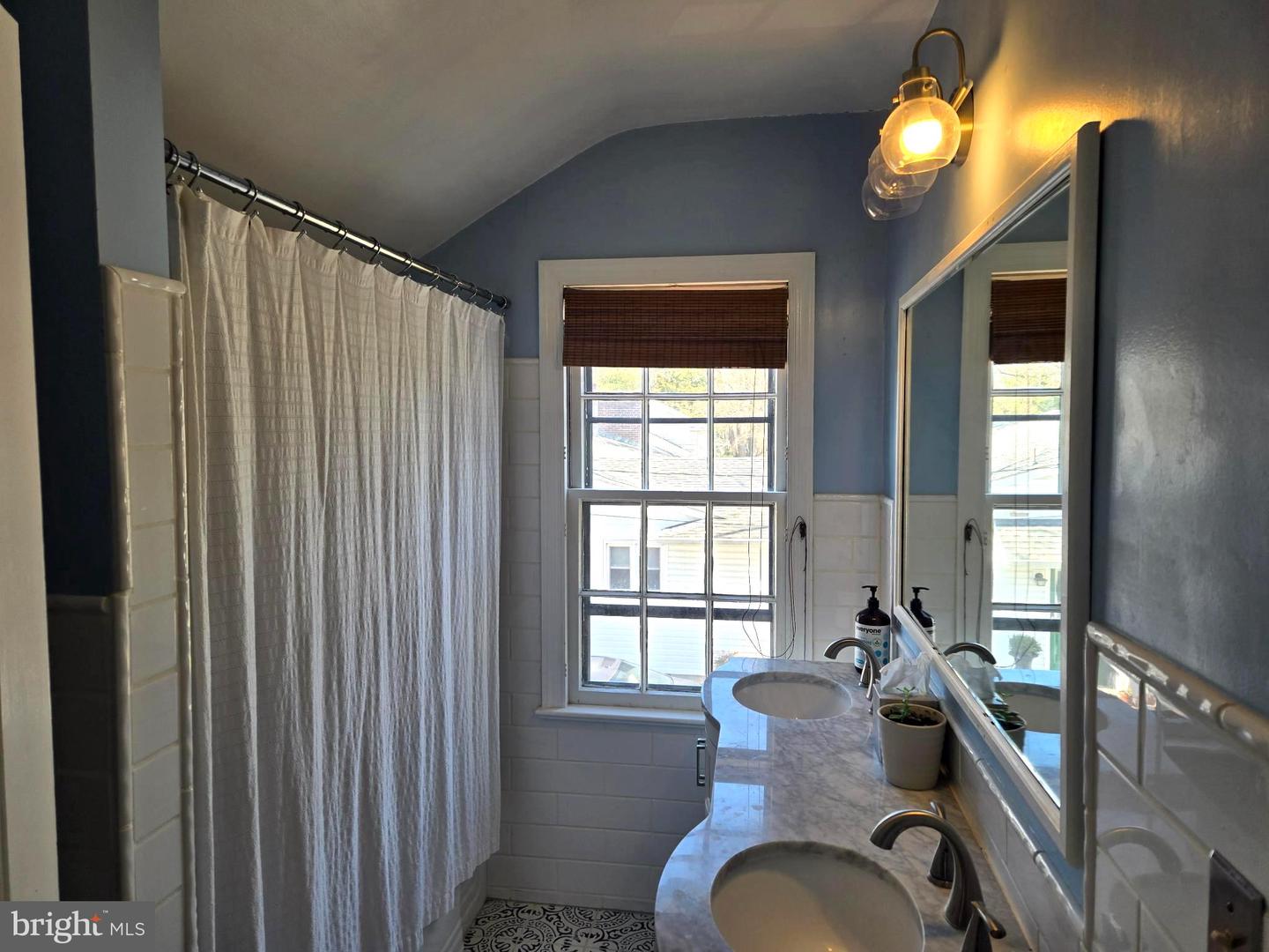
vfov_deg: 58.9
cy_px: 476
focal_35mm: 23
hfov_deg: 73.9
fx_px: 843
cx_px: 634
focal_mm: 5.4
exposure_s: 1/120
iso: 32
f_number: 1.8
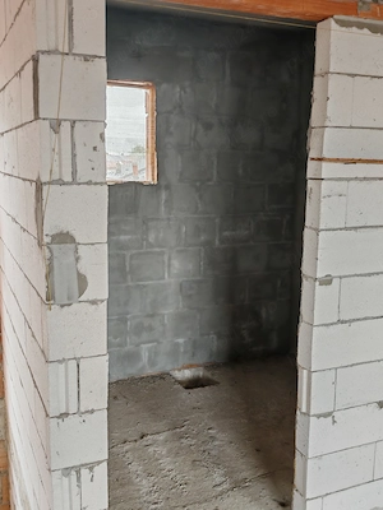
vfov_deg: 52.6
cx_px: 192
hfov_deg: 40.7
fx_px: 516
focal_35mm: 35
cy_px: 255
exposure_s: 1/290
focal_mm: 6.83
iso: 320
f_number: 2
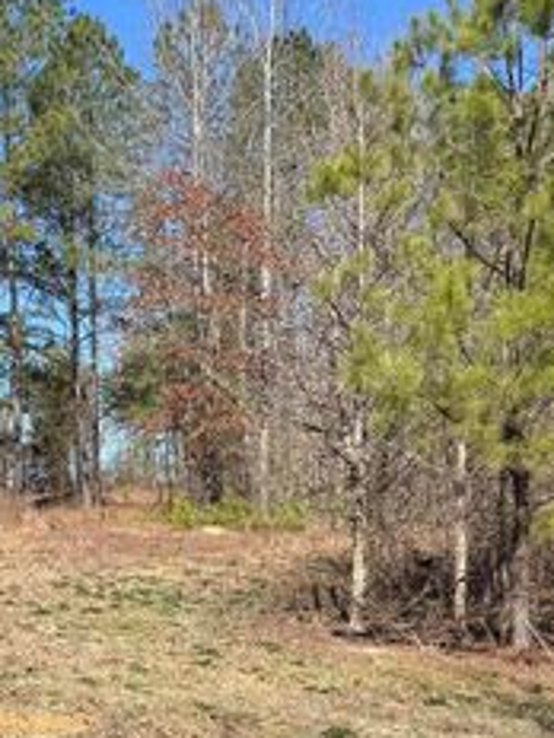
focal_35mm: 69
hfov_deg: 21.1
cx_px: 124
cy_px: 695
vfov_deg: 27.0
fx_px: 1472
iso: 80
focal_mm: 6.76
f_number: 1.78
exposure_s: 1/2252
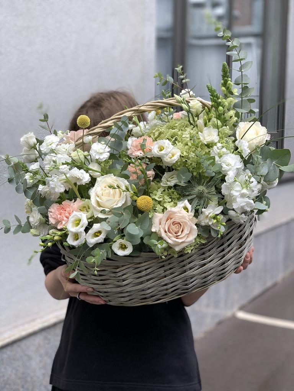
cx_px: 147
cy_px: 196
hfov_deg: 28.0
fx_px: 589
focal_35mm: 52
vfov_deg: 36.8
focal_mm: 6
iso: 16
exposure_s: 1/176
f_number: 2.4
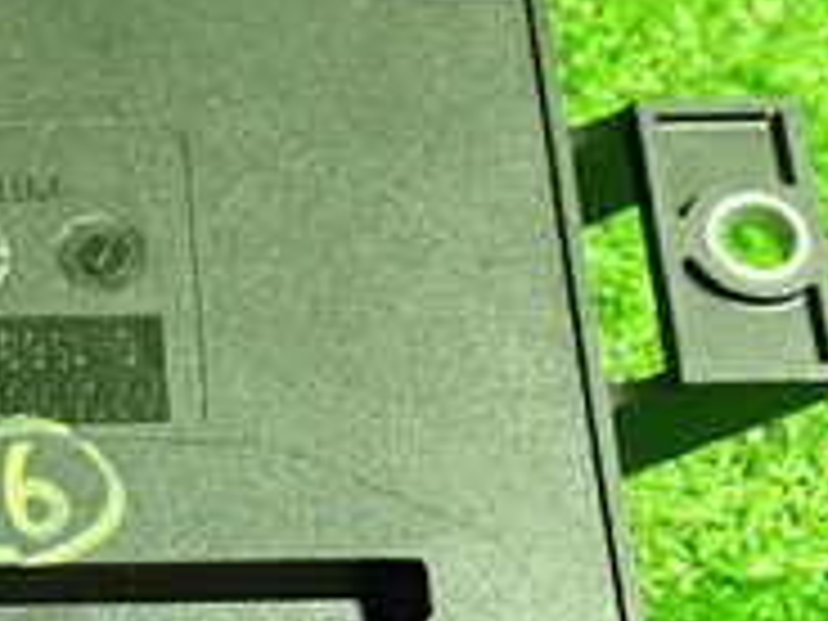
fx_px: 2344
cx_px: -63
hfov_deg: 19.3
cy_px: 495
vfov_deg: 15.0
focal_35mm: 98
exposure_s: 1/30
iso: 800
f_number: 2.3
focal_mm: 5.4
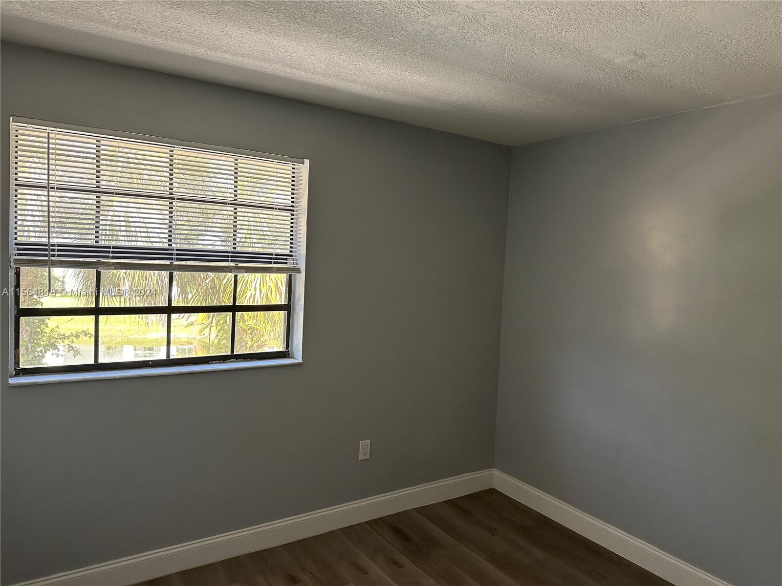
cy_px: 293
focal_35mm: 24
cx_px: 391
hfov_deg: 71.6
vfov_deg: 56.8
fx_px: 542
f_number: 1.78
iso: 200
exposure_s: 1/121
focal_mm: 6.86
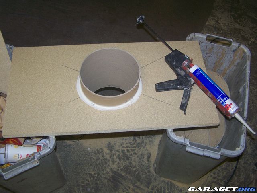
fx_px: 282
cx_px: 128
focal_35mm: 38
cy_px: 96
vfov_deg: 37.7
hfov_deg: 49.0
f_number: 2.8
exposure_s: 1/60
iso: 80
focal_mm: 6.3
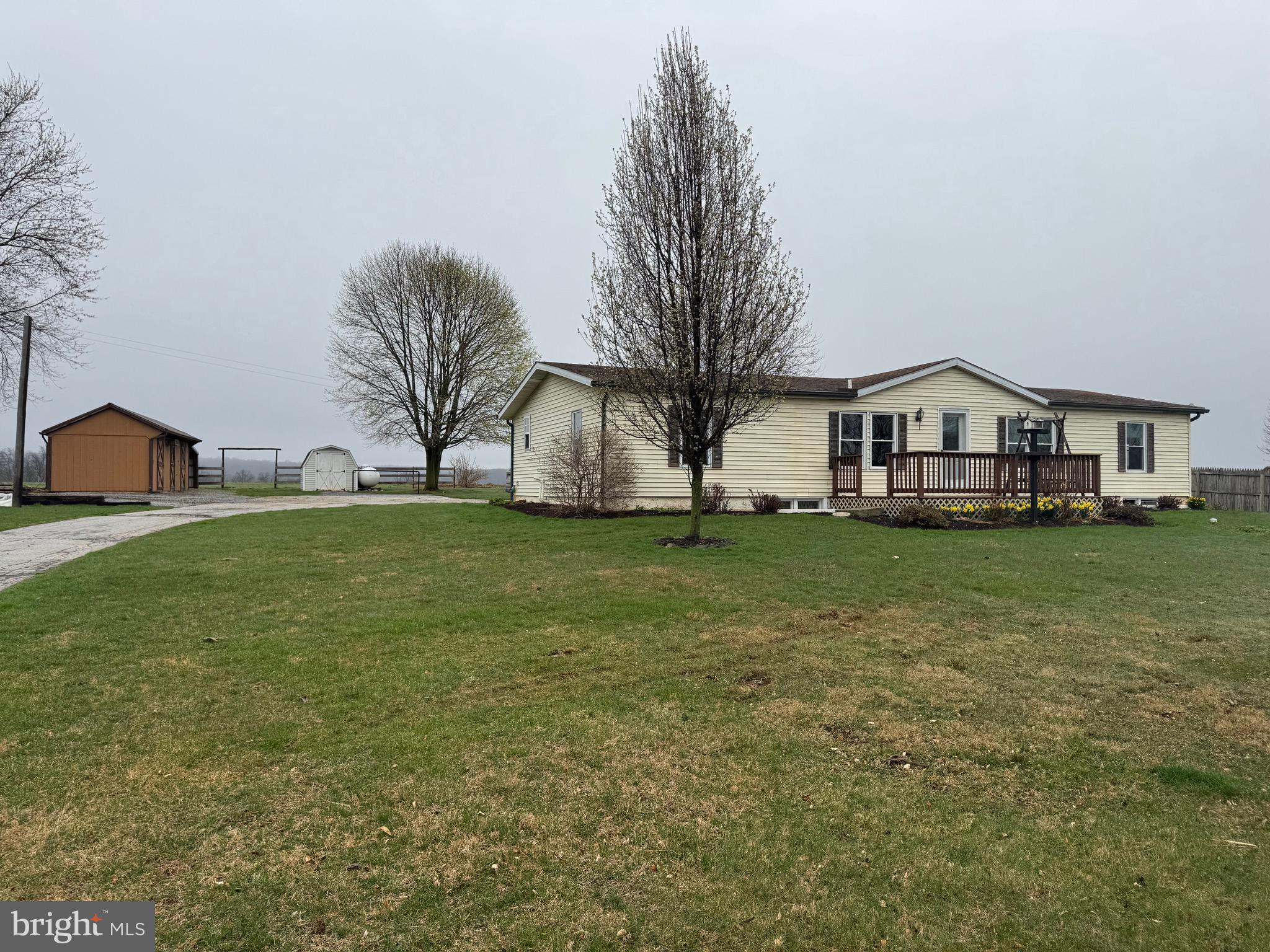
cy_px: 476
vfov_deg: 56.8
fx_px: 881
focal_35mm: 24
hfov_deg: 71.6
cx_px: 635
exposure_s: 1/3597
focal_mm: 6.76
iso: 80
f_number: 1.78
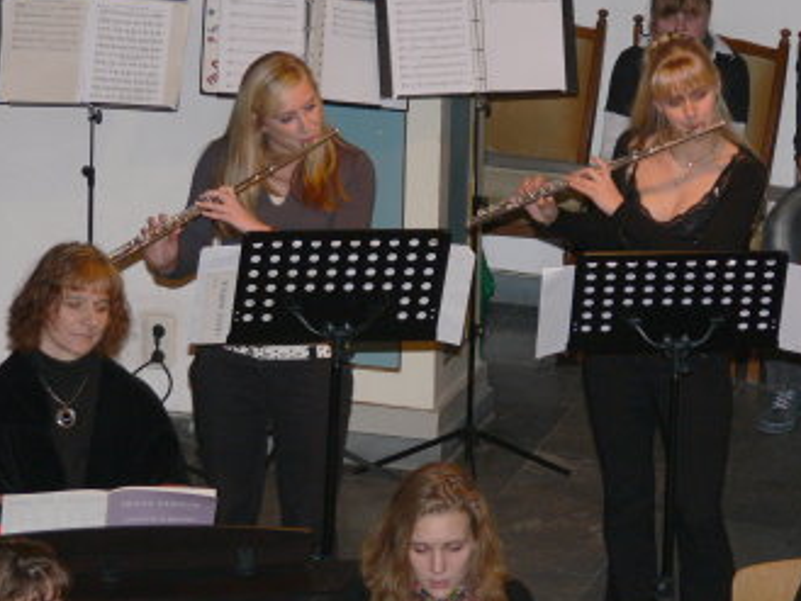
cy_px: 330
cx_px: 410
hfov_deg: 7.9
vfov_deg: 5.9
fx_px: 5833
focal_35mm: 252
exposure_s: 1/30
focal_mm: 39.9
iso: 100
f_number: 4
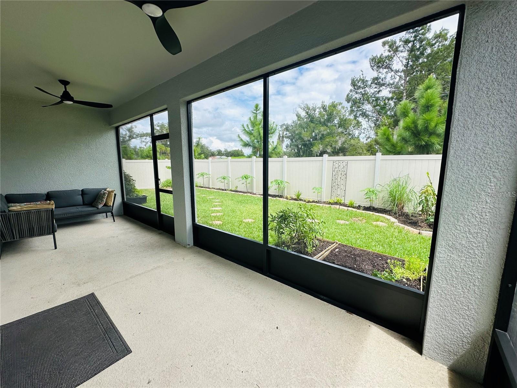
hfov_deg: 102.1
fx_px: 209
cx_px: 258
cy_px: 194
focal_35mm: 14
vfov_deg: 85.7
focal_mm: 2.22
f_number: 2.2
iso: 40
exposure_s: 1/581
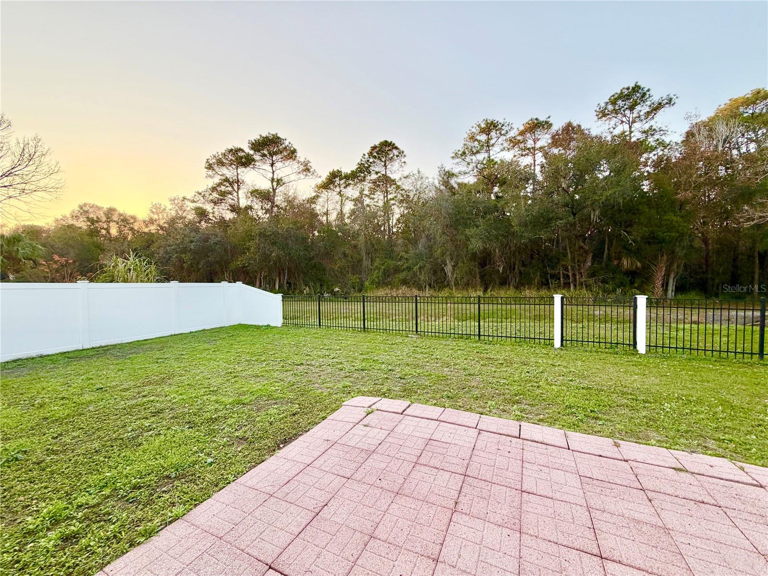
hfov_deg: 102.1
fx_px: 311
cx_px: 384
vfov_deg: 85.7
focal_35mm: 14
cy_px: 288
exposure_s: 1/143
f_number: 2.2
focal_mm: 2.22
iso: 50
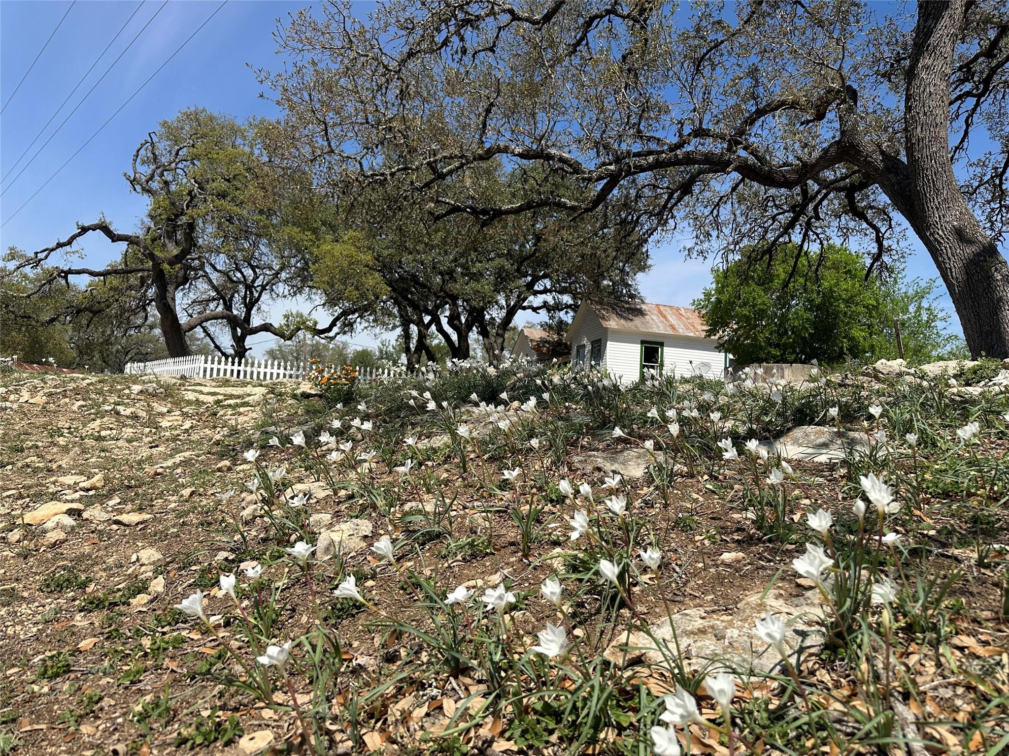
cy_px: 378
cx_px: 504
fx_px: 700
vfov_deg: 56.8
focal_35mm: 24
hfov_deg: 71.6
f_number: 1.78
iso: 80
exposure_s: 1/5263
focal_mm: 6.86
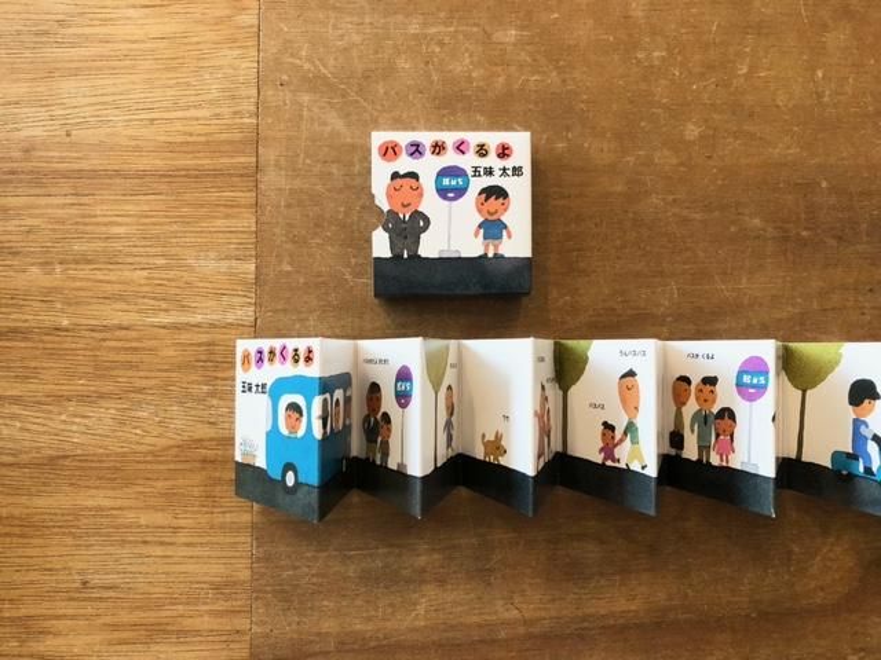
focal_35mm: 28
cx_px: 440
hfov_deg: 63.4
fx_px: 713
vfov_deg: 49.7
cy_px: 330
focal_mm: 4
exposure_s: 1/20
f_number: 1.8
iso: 40
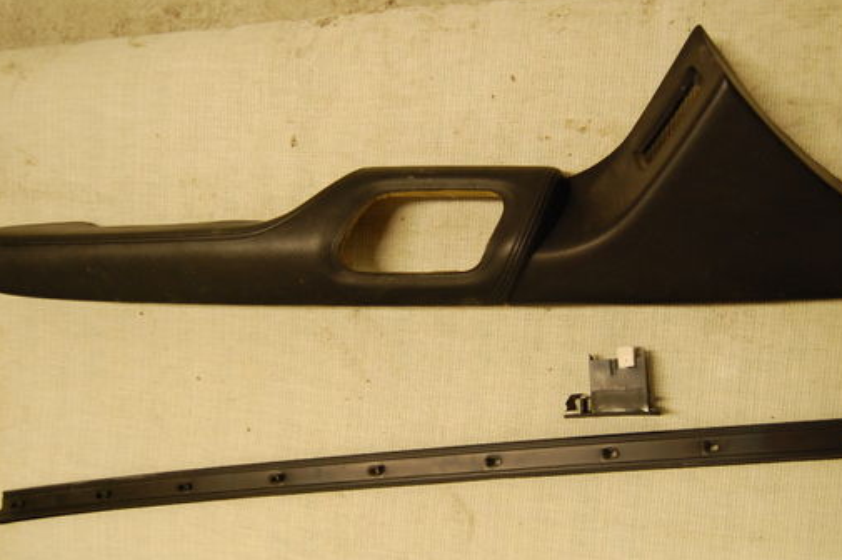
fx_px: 888
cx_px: 439
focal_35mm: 38
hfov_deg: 50.7
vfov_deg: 34.9
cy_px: 320
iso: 800
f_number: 3.8
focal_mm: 20
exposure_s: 1/25
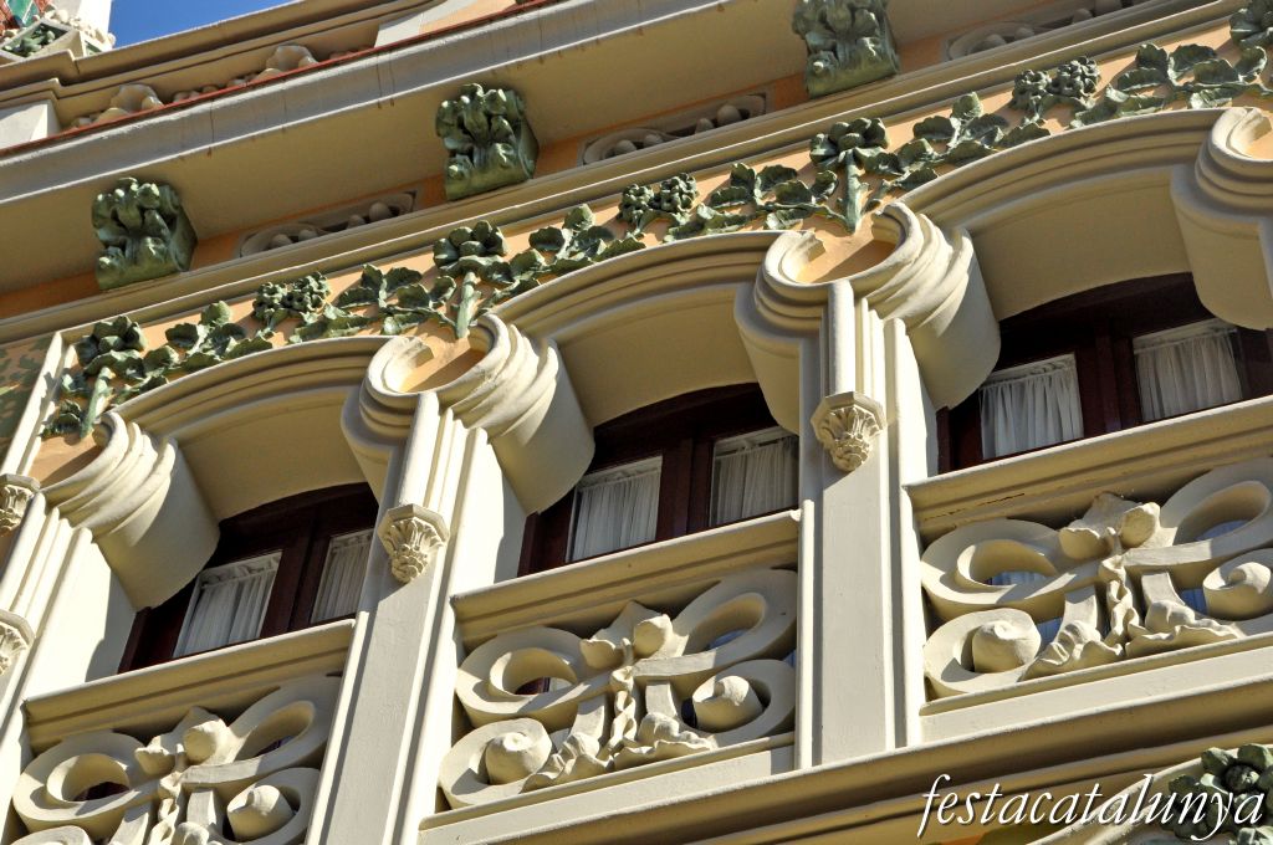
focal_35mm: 78
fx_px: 2755
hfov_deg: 26.0
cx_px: 636
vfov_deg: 17.4
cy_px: 422
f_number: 11
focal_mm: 52
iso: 500
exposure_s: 1/500
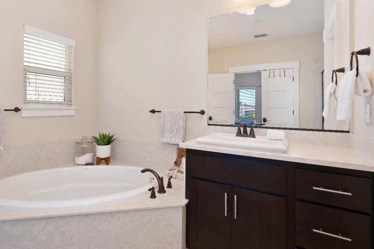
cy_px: 109
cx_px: 154
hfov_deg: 84.2
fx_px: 204
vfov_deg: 62.6
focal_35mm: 20
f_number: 8
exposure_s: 1/200
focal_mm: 15.5
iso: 500
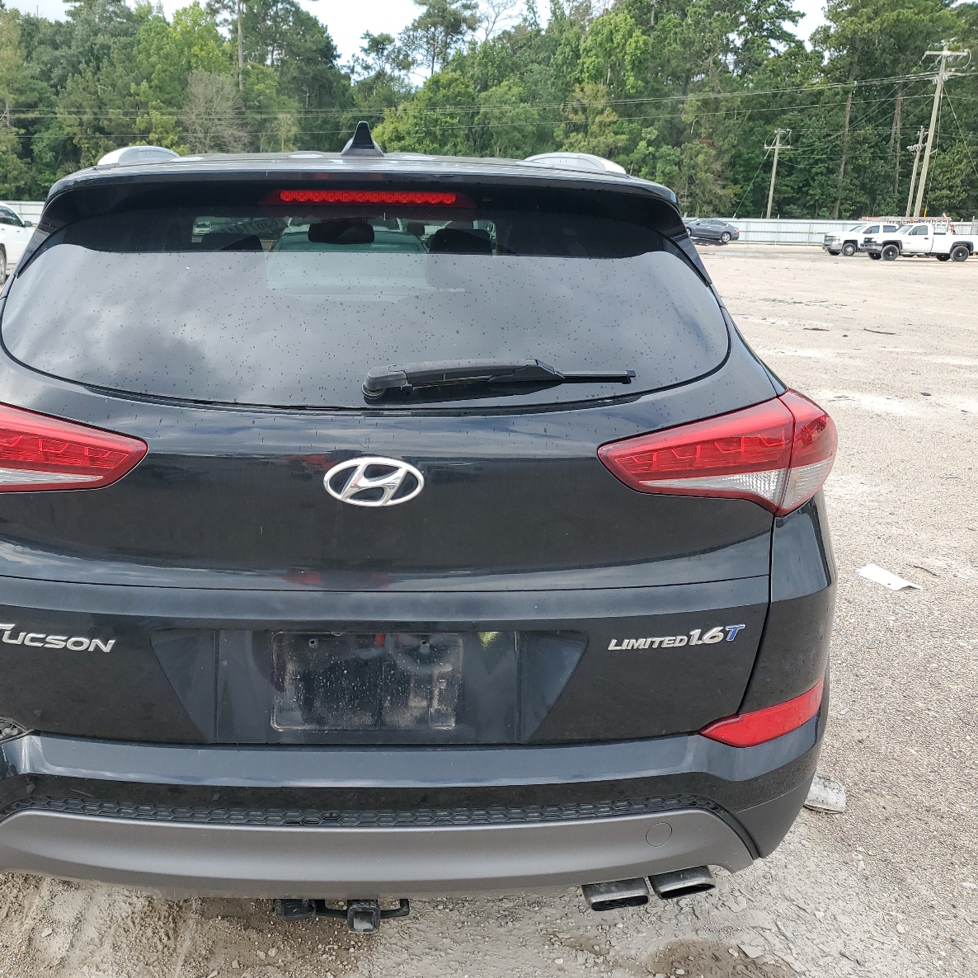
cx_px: 349
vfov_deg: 52.5
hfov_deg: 51.8
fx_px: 991
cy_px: 490
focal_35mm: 31
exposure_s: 1/556
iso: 50
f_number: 1.5
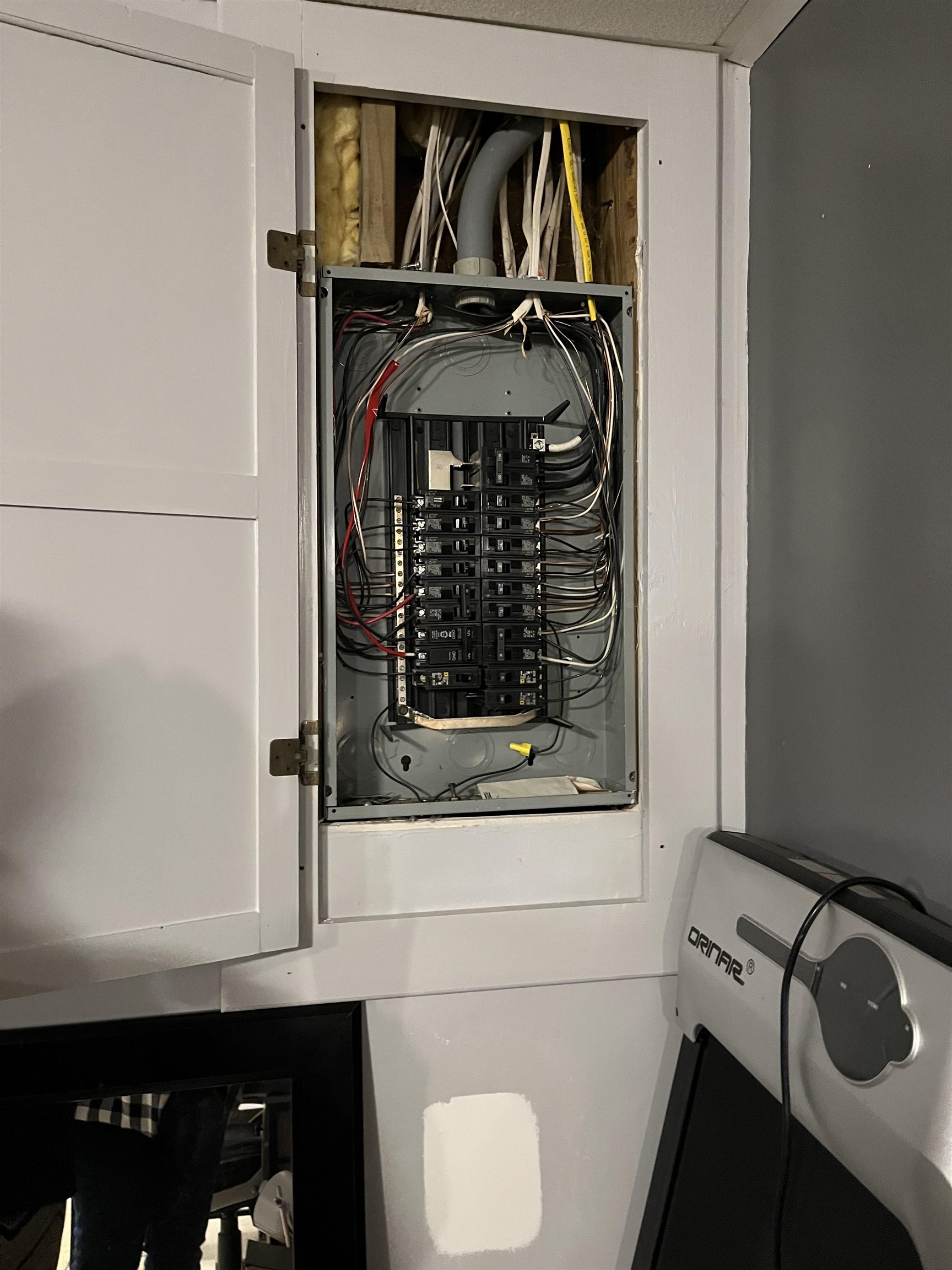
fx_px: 953
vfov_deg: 67.3
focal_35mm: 26
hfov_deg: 53.1
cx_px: 476
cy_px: 635
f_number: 1.6
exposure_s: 1/30
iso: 640
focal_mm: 5.1
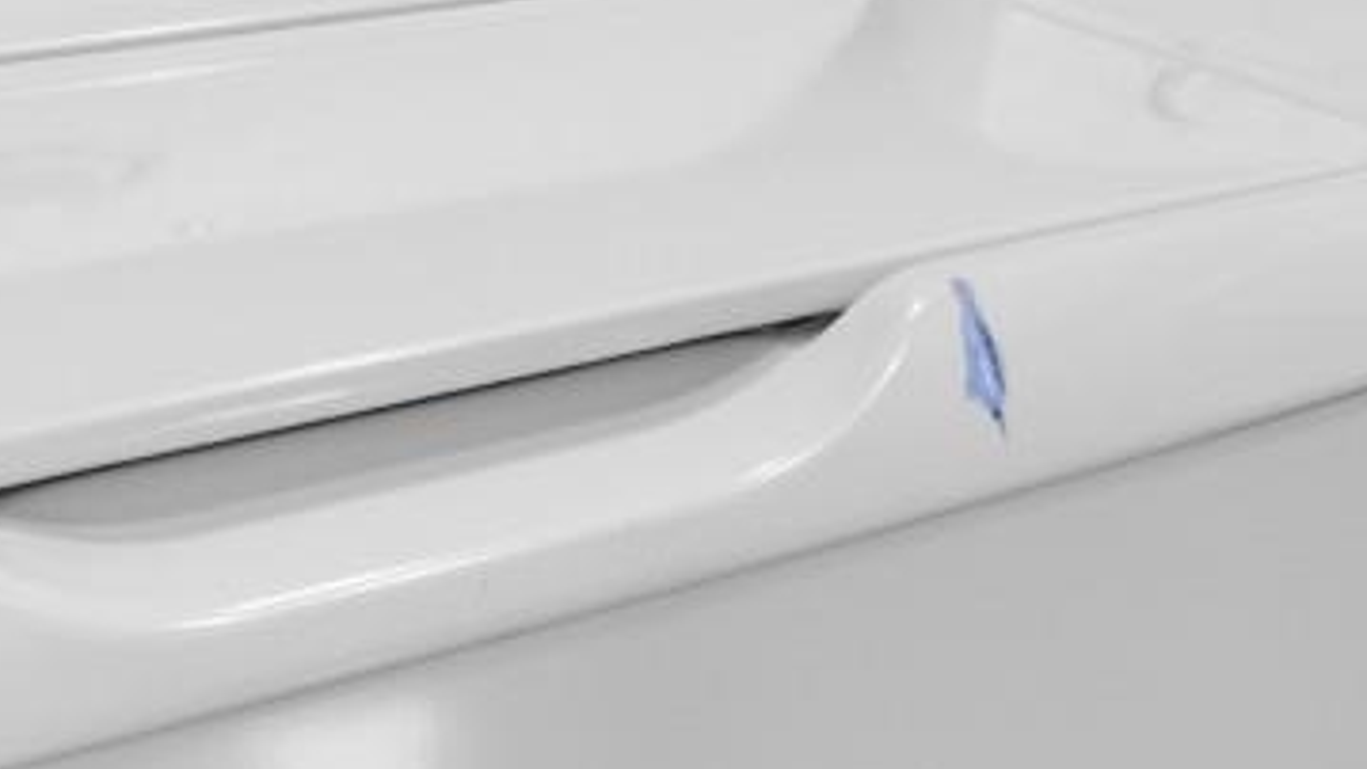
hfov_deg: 24.8
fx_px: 2574
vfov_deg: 15.1
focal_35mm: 71
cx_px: 1896
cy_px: -533
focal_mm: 10
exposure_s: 1/13
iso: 100
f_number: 4.5
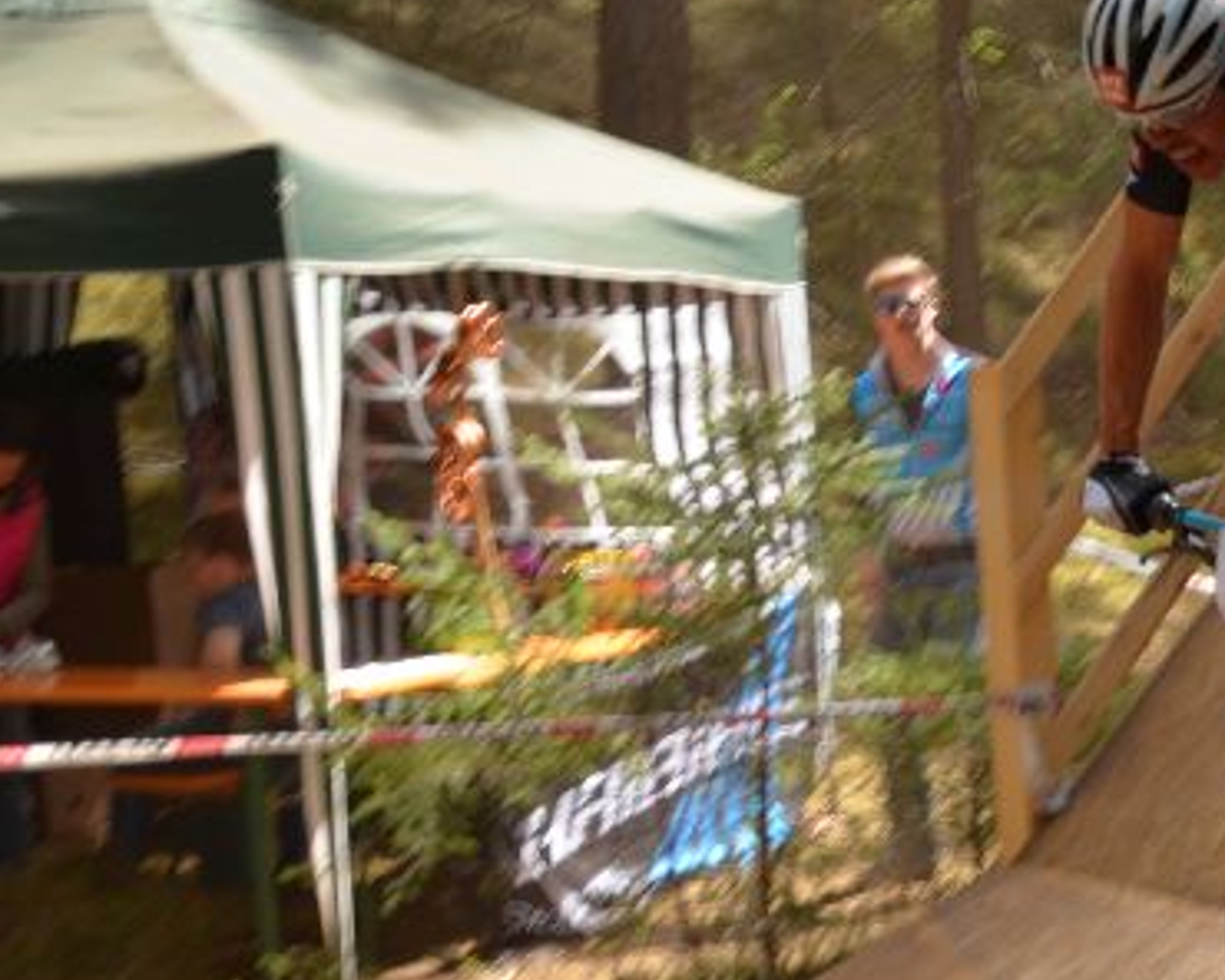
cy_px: 507
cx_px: 1271
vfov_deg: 19.4
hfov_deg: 23.0
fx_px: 2864
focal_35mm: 79
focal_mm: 26
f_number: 4
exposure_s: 1/160
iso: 100
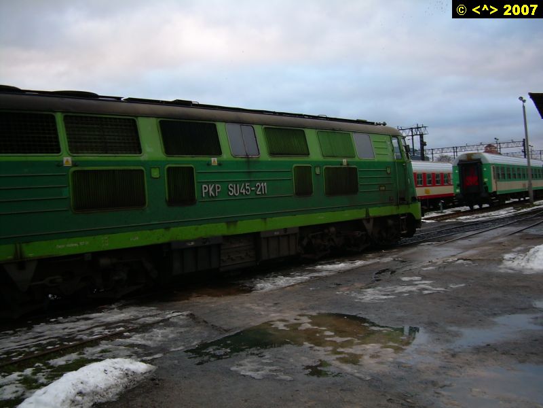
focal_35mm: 38
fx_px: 596
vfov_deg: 37.7
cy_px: 204
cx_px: 272
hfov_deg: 49.0
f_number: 2.8
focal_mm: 6.3
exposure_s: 1/50.4
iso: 50
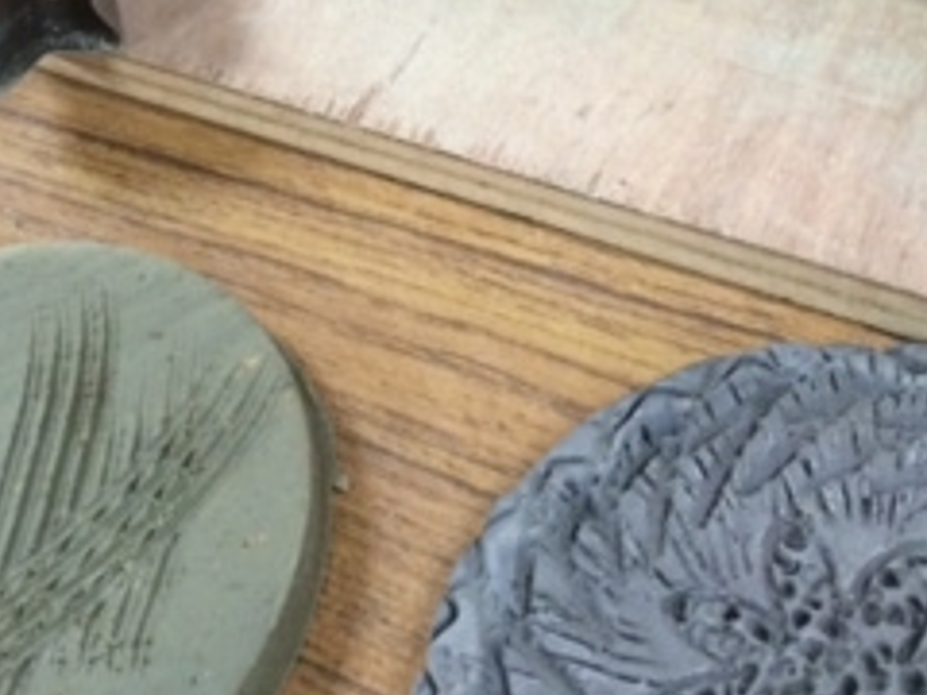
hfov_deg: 24.4
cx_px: 460
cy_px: -39
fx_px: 2142
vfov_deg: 17.9
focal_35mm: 80
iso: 250
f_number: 2.2
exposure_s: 1/30
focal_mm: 4.12
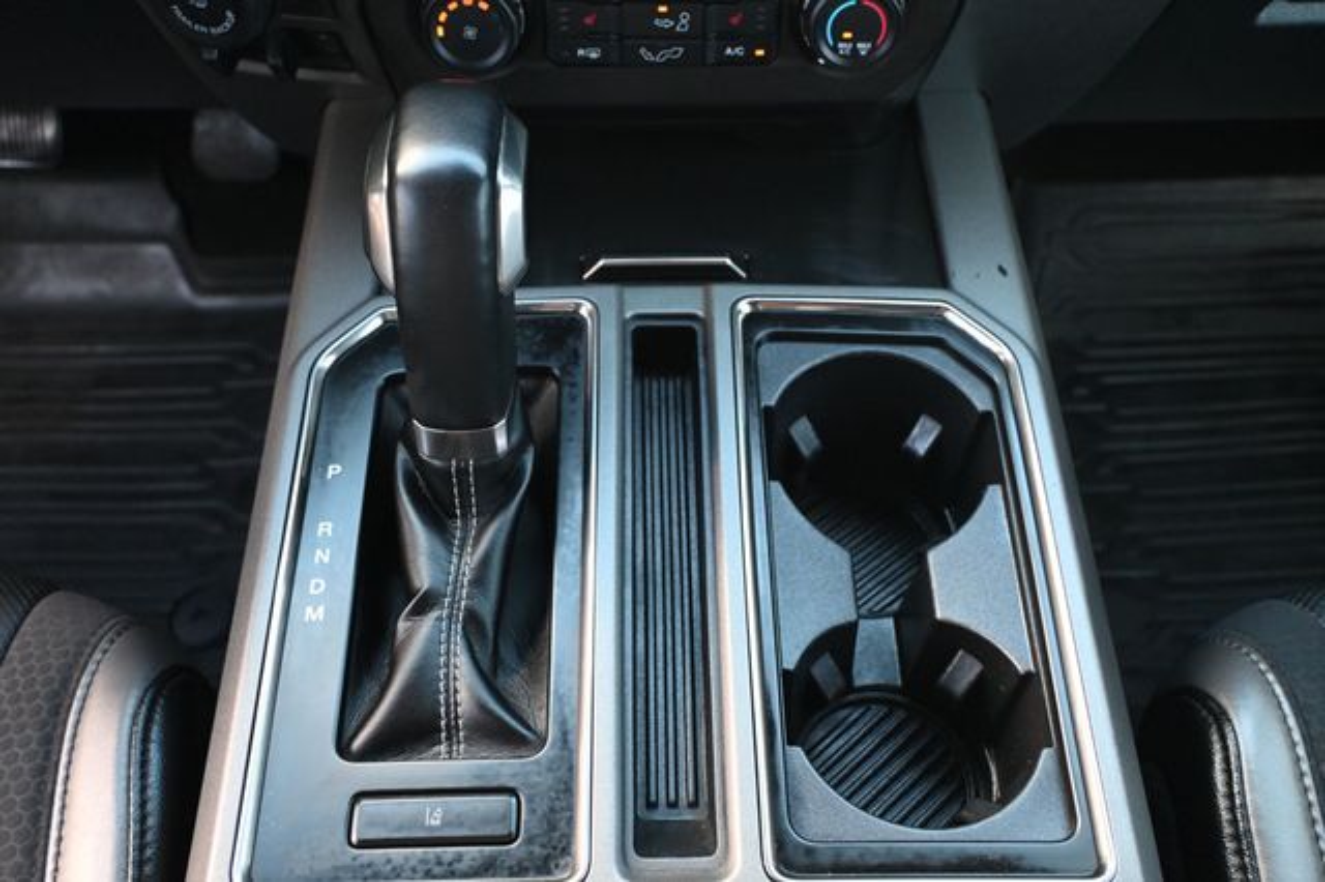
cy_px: 441
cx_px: 662
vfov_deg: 36.8
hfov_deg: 53.2
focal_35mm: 36
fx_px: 1324
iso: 2200
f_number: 4.2
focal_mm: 24
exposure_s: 1/125
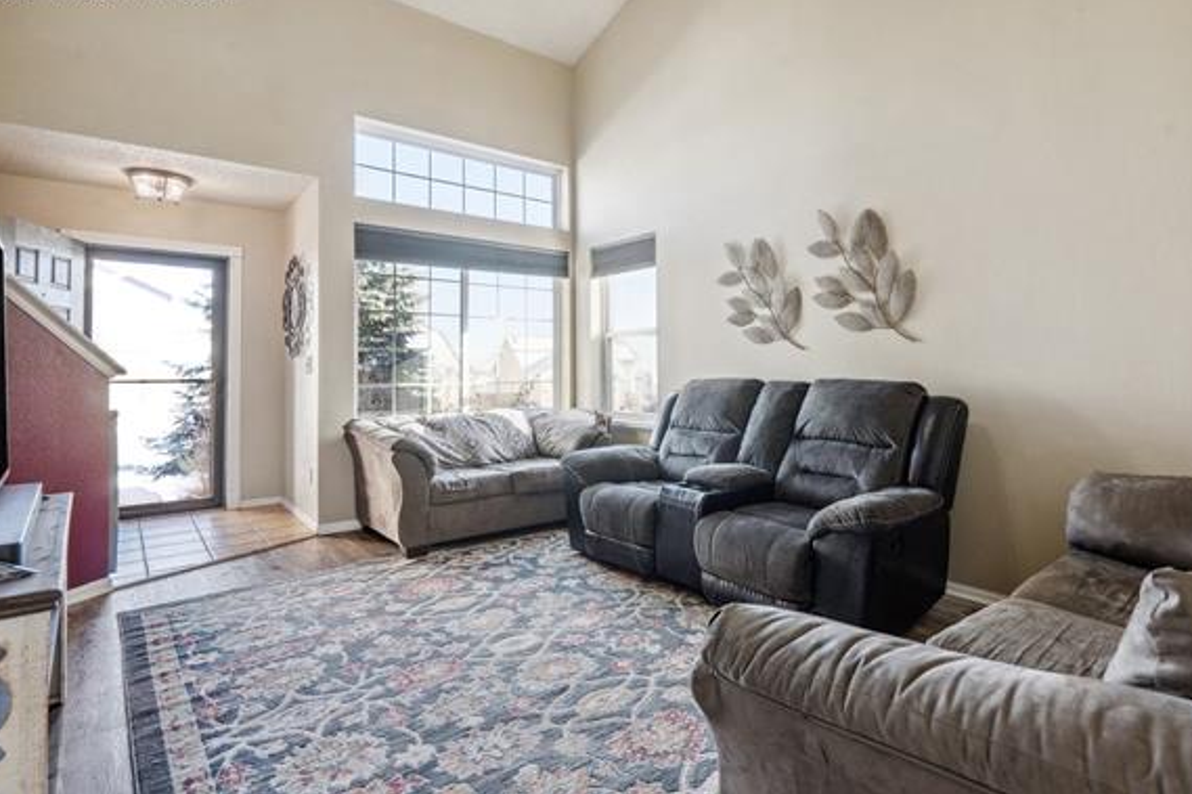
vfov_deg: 67.3
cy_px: 371
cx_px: 654
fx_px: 596
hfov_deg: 89.8
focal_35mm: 18
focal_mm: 16
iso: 250
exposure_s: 1/15
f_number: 8
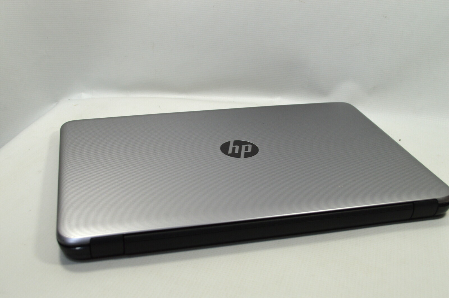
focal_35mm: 42
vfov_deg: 31.8
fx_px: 523
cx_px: 224
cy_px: 149
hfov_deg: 46.4
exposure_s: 1/125
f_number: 5.6
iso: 320
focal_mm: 28
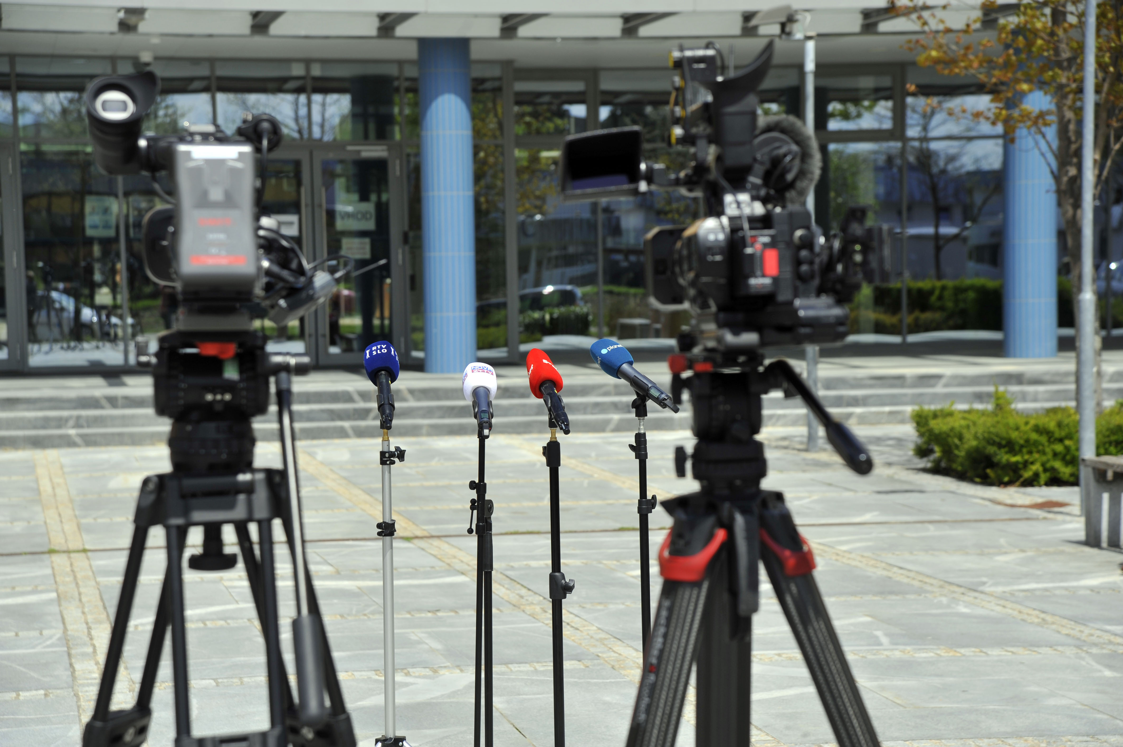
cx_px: 562
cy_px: 374
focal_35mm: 95
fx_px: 2962
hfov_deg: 21.5
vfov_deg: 14.4
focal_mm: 95
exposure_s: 1/800
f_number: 6.3
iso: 200
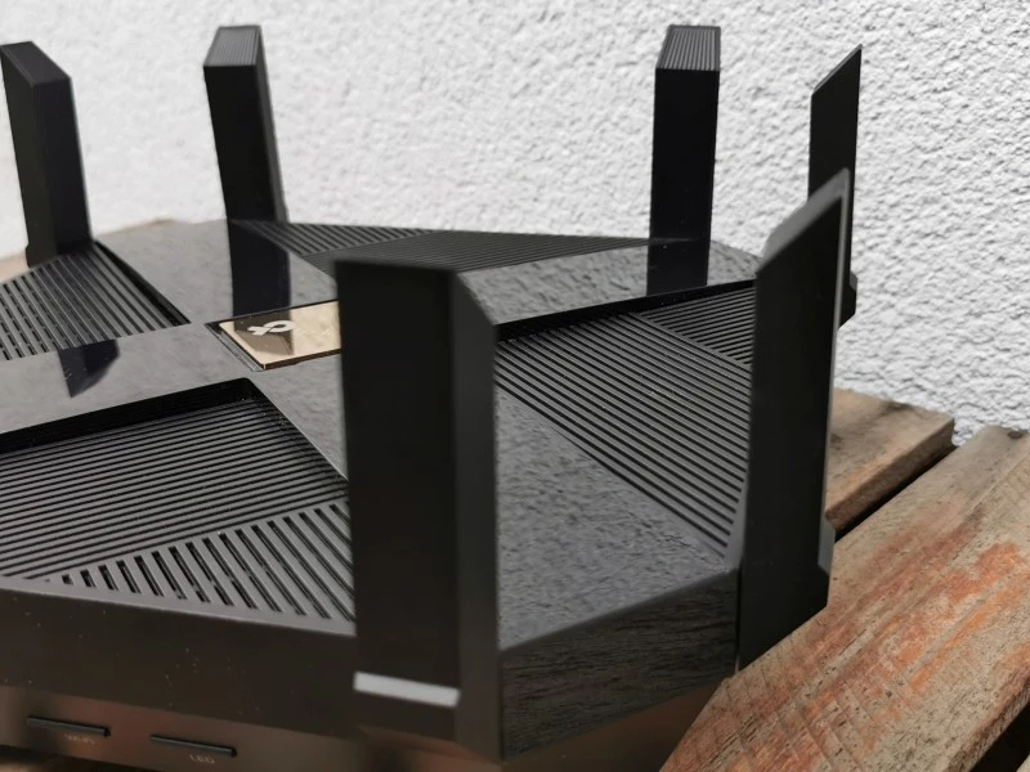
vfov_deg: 35.1
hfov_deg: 45.8
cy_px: 386
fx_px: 1220
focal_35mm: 41
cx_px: 515
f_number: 1.6
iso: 80
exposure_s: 1/100
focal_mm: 5.56
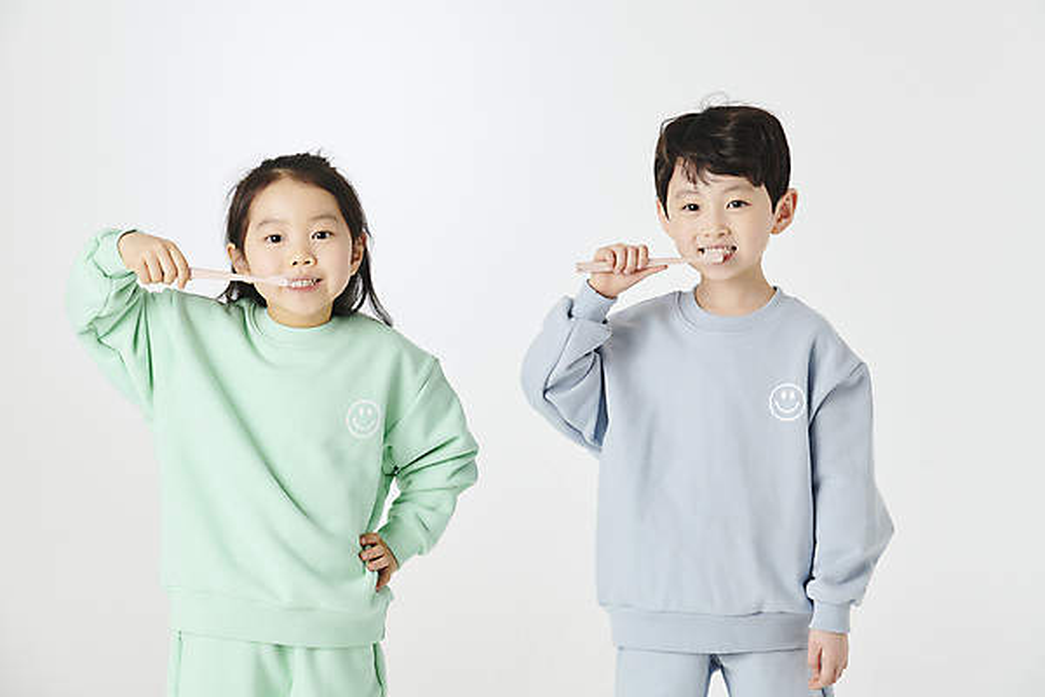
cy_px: 348
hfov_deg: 17.6
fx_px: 3367
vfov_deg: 11.8
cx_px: 522
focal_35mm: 116
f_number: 8
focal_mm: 116
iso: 160
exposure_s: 1/125
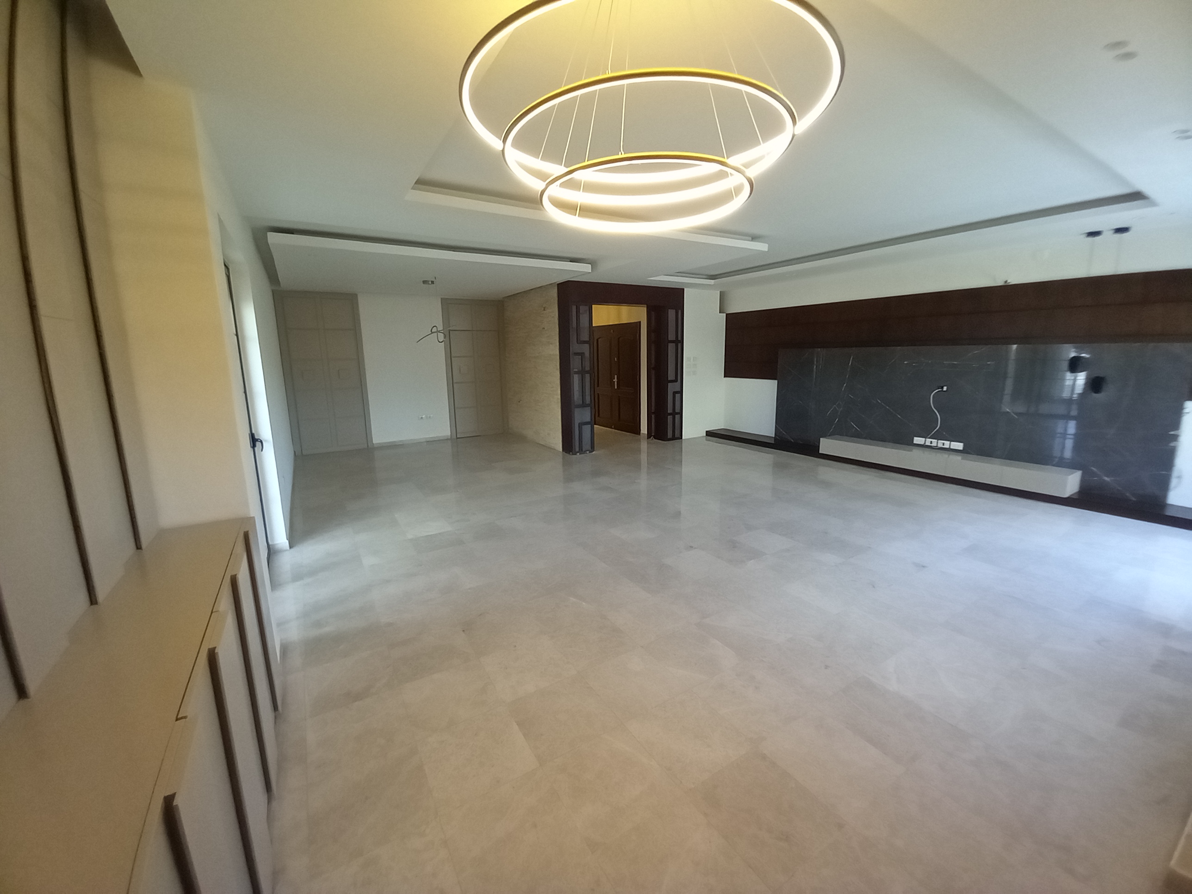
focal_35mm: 13
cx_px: 596
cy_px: 447
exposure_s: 1/100
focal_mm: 1.13
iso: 100
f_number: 2.2
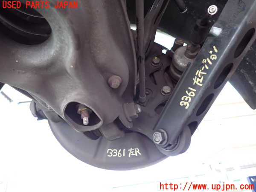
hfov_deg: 69.4
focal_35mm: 25
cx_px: 128
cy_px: 96
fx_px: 185
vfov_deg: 54.9
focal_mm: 4.5
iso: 320
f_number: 2
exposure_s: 1/30
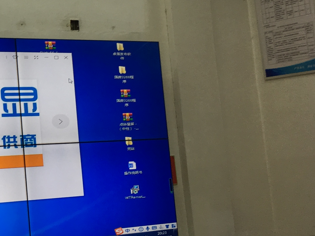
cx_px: -96
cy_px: 71
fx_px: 737
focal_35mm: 81
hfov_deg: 21.7
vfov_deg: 18.1
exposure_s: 1/50
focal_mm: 4.15
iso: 25
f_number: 2.2
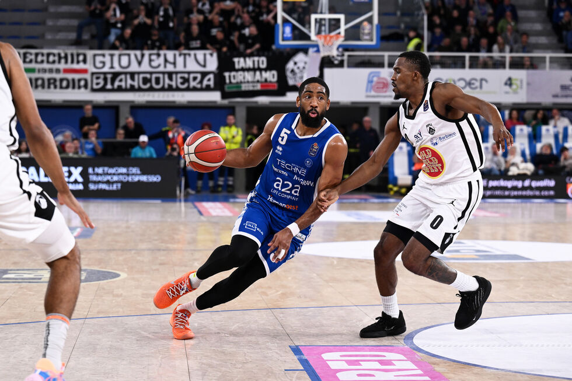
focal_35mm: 90
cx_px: 286
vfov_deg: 15.2
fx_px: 1430
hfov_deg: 22.6
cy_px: 190
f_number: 3.5
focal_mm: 90
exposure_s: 1/1600
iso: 2000
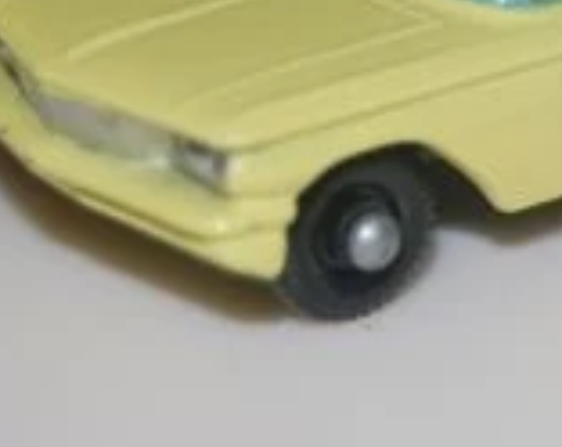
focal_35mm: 249
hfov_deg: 7.7
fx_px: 4123
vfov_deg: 6.2
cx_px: 681
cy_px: -22
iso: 320
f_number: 5.6
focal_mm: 55
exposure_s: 1/60
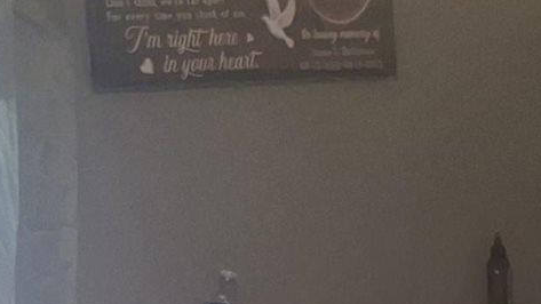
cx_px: 452
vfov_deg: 6.8
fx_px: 2539
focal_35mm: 177
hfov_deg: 12.1
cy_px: 375
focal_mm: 4.69
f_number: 1.8
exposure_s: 1/60
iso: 250
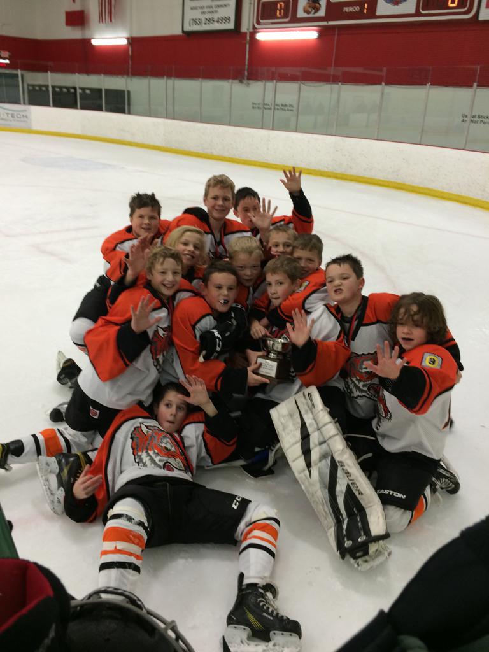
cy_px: 326
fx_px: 546
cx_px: 244
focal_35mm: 29
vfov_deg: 61.7
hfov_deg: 48.2
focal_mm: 4.15
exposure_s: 1/30
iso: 64
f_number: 2.2
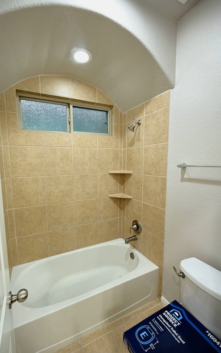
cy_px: 181
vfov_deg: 101.4
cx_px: 98
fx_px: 144
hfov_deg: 74.6
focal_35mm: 15
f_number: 4
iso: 400
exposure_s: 1/15
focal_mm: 14
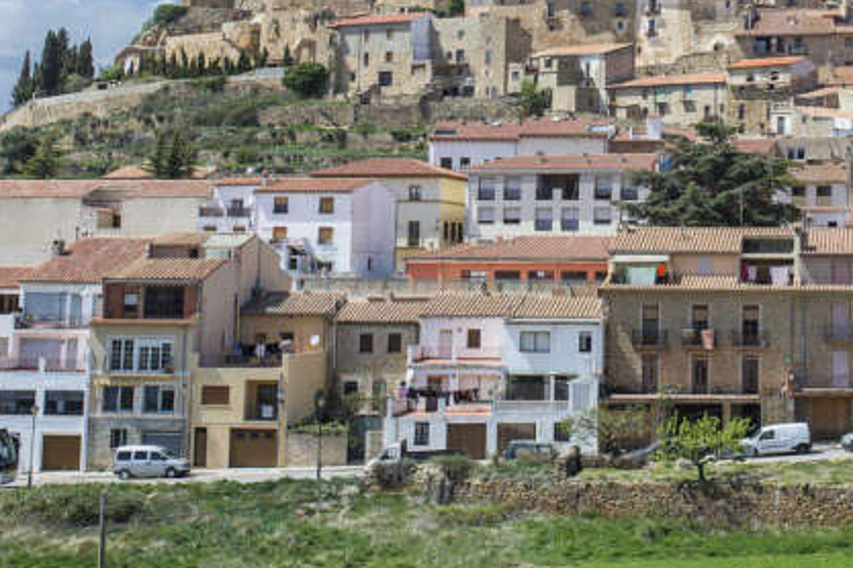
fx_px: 2109
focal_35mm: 89
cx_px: 734
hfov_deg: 22.4
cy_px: -86
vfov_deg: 14.9
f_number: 9
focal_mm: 35
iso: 100
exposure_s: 1/250
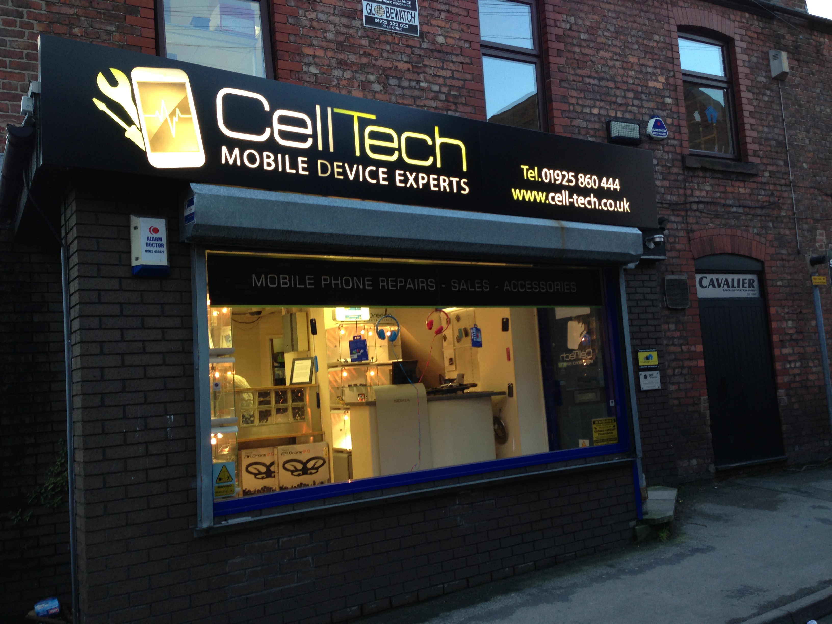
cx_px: 416
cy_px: 312
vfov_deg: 42.9
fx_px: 793
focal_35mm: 33
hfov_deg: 55.4
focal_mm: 4.13
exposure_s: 1/24
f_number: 2.4
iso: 50
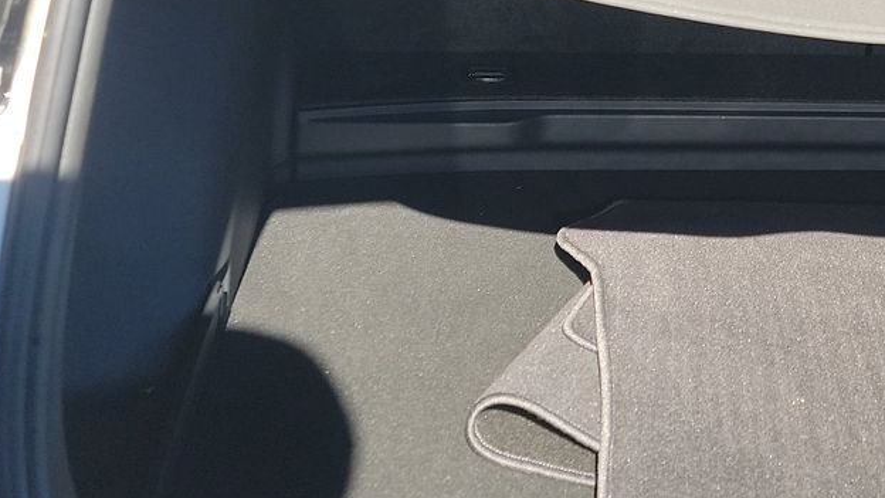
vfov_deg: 16.8
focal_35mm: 67
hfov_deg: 29.1
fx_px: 1572
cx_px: 920
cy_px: -180
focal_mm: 6.7
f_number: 1.8
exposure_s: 1/158
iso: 50
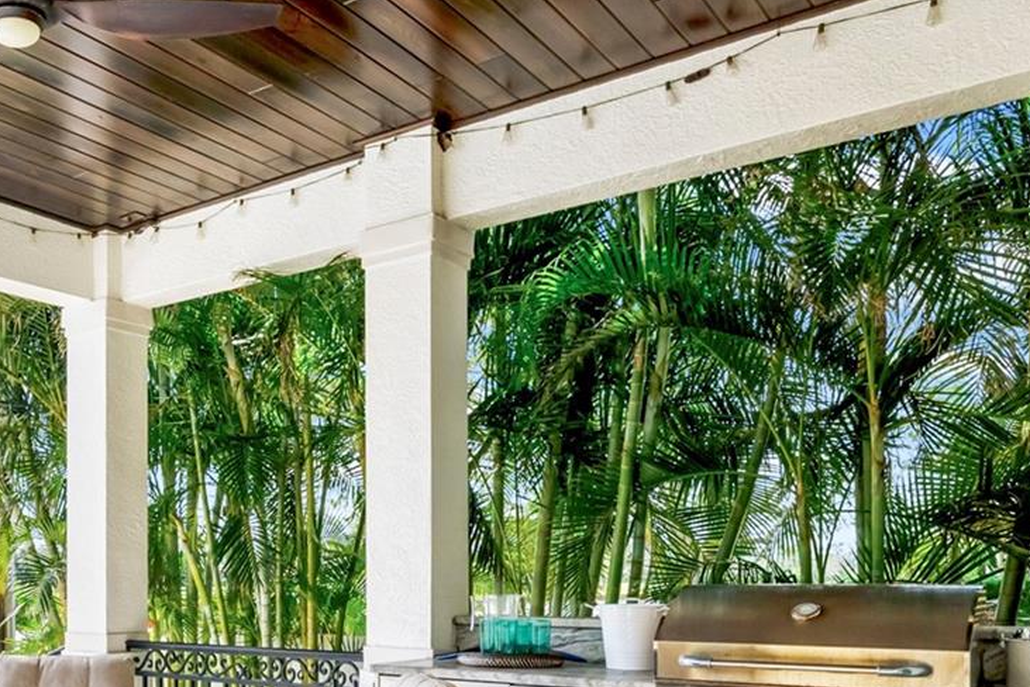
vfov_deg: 36.1
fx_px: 1002
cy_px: 590
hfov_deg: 50.3
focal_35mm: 35
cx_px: 172
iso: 100
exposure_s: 1/200
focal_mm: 16
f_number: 9
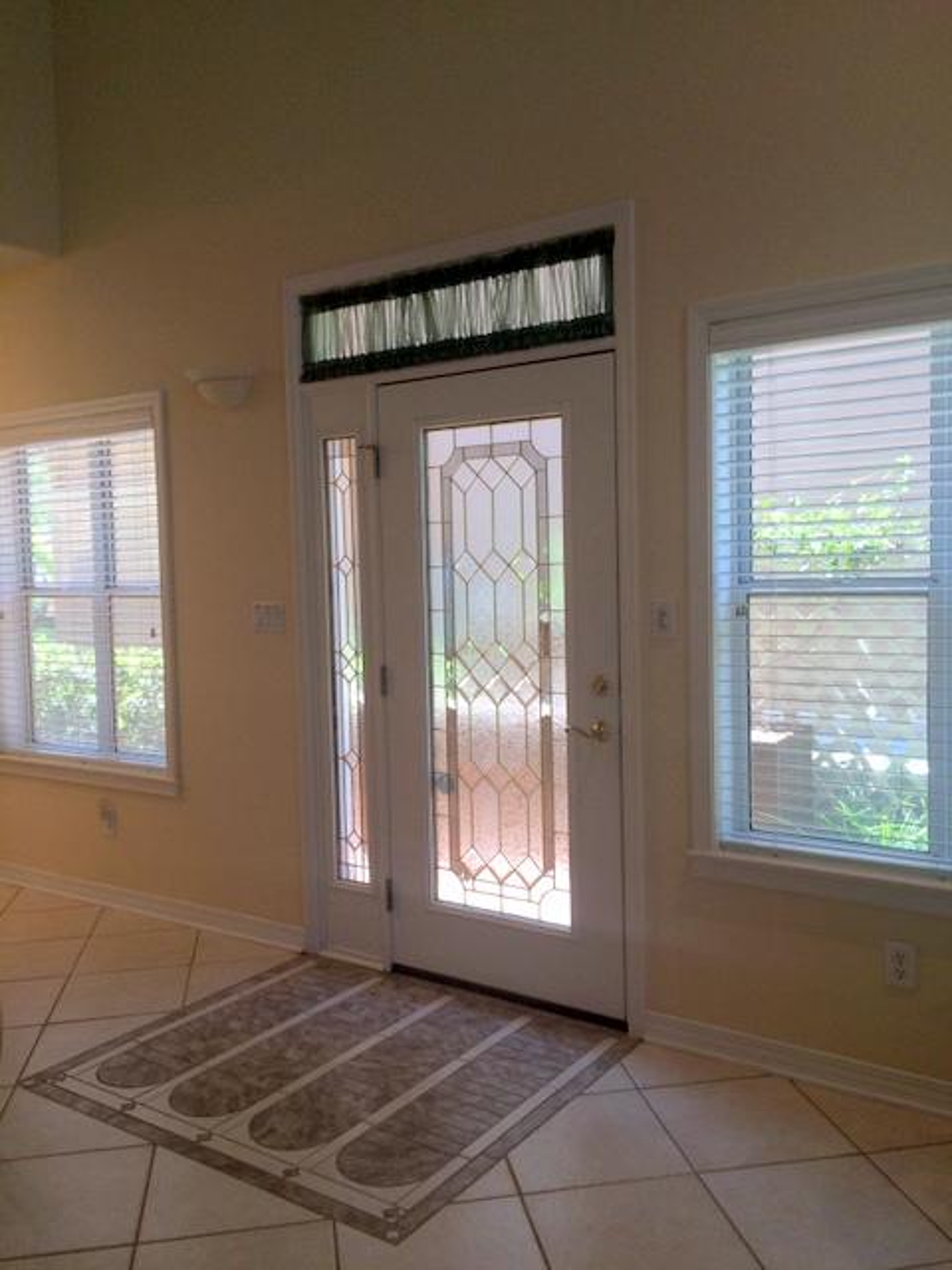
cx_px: 476
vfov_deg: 61.7
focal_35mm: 29
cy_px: 635
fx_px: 1063
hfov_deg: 48.2
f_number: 2.2
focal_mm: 4.15
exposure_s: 1/60
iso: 50
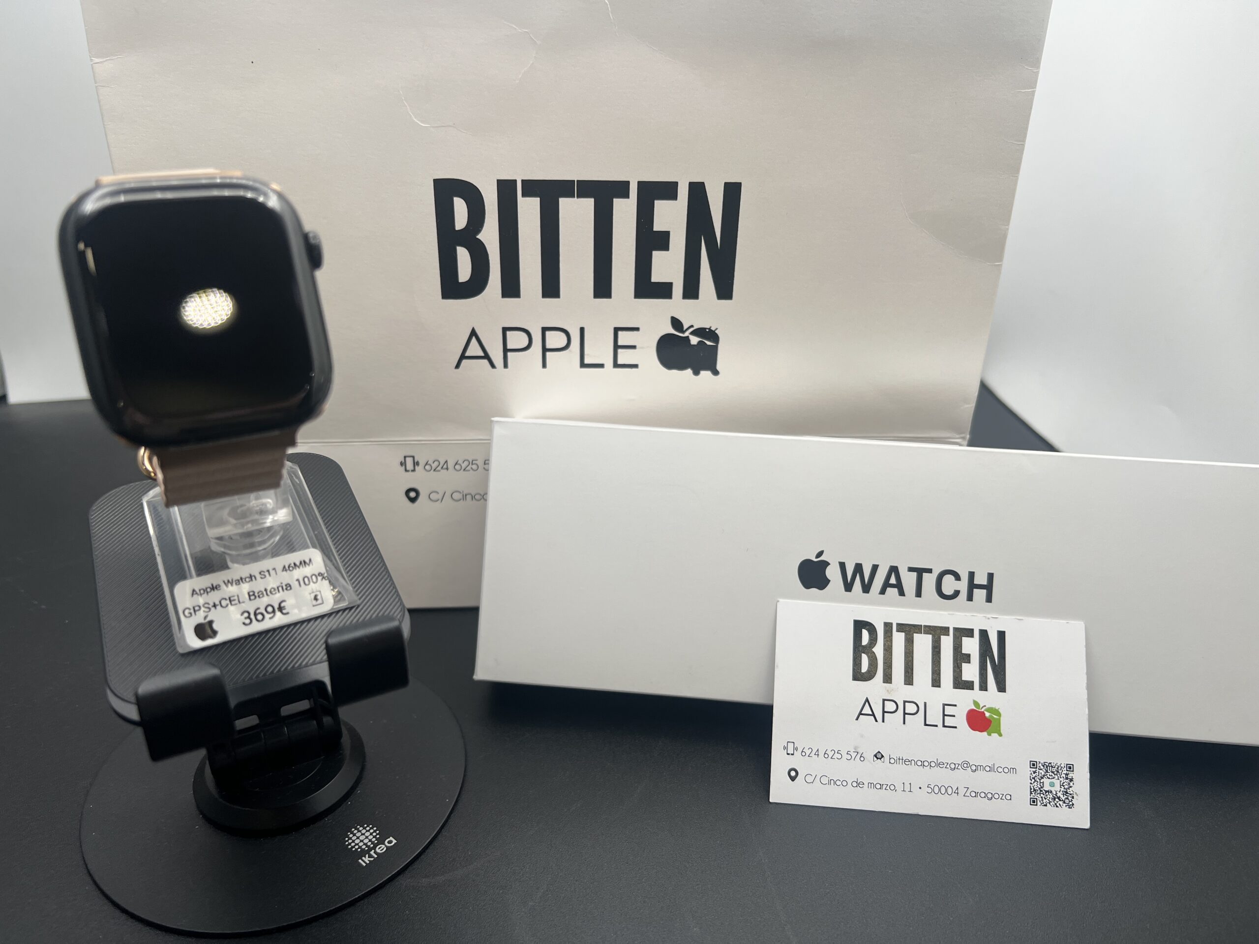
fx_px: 946
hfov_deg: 67.3
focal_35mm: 26
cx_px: 630
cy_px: 472
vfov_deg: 53.1
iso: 50
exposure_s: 1/523
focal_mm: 5.7
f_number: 1.5
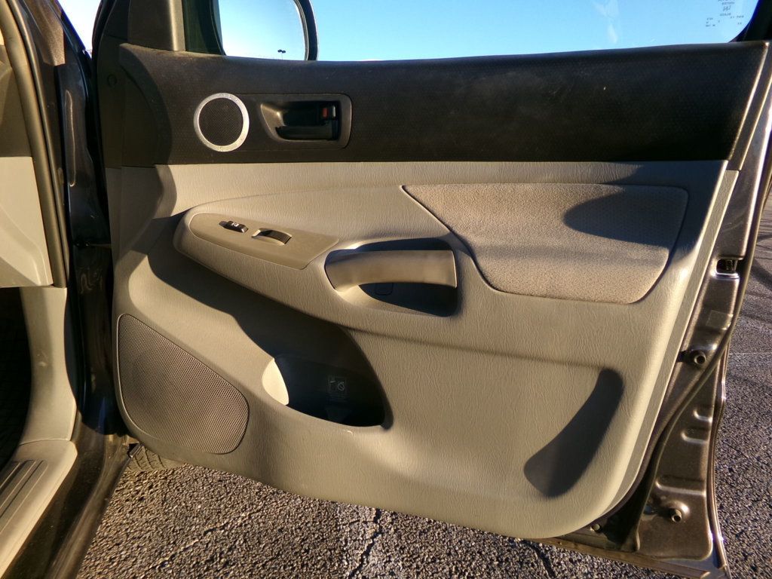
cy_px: 290
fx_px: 535
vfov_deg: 56.8
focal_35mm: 24
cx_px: 386
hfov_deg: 71.6
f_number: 3.7
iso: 100
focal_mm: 4.3
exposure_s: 1/180
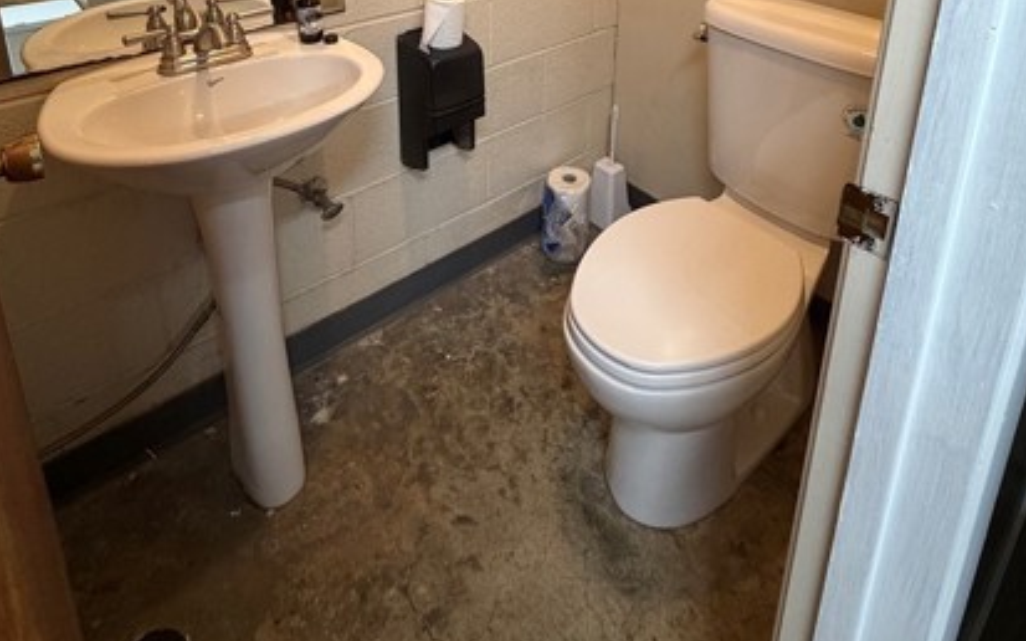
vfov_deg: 44.2
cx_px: 502
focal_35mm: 23
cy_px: -15
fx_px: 643
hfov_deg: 77.2
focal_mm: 2.22
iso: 250
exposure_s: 1/60
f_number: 2.2
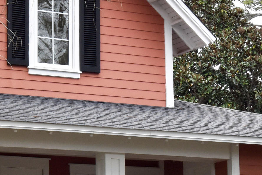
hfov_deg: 14.4
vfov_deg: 9.6
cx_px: 91
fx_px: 1034
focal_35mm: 142
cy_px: 153
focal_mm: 28
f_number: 16
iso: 720
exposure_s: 1/80
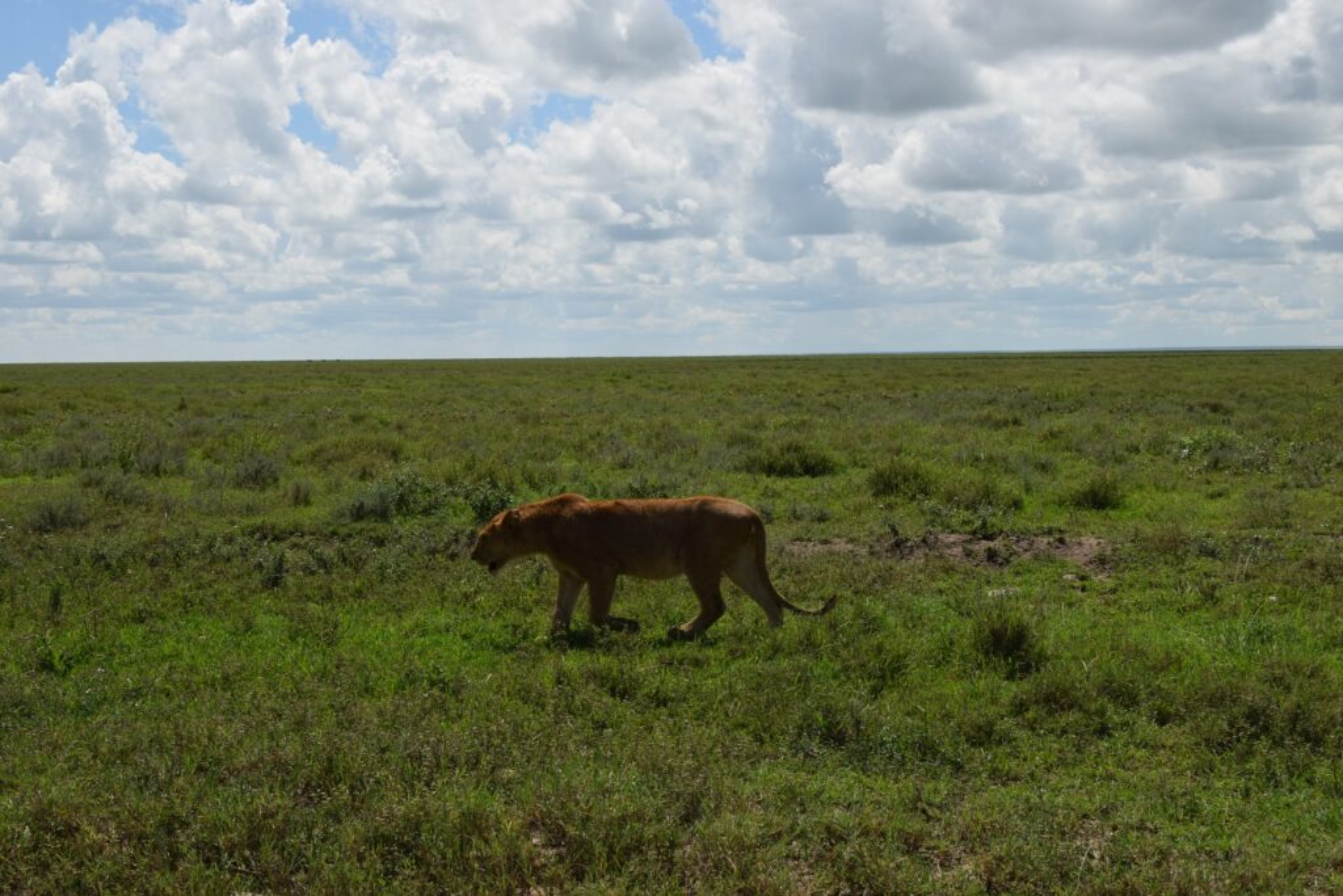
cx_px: 672
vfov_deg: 25.8
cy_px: 448
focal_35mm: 52
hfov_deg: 37.8
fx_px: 1959
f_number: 11
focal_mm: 35
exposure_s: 1/200
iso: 100
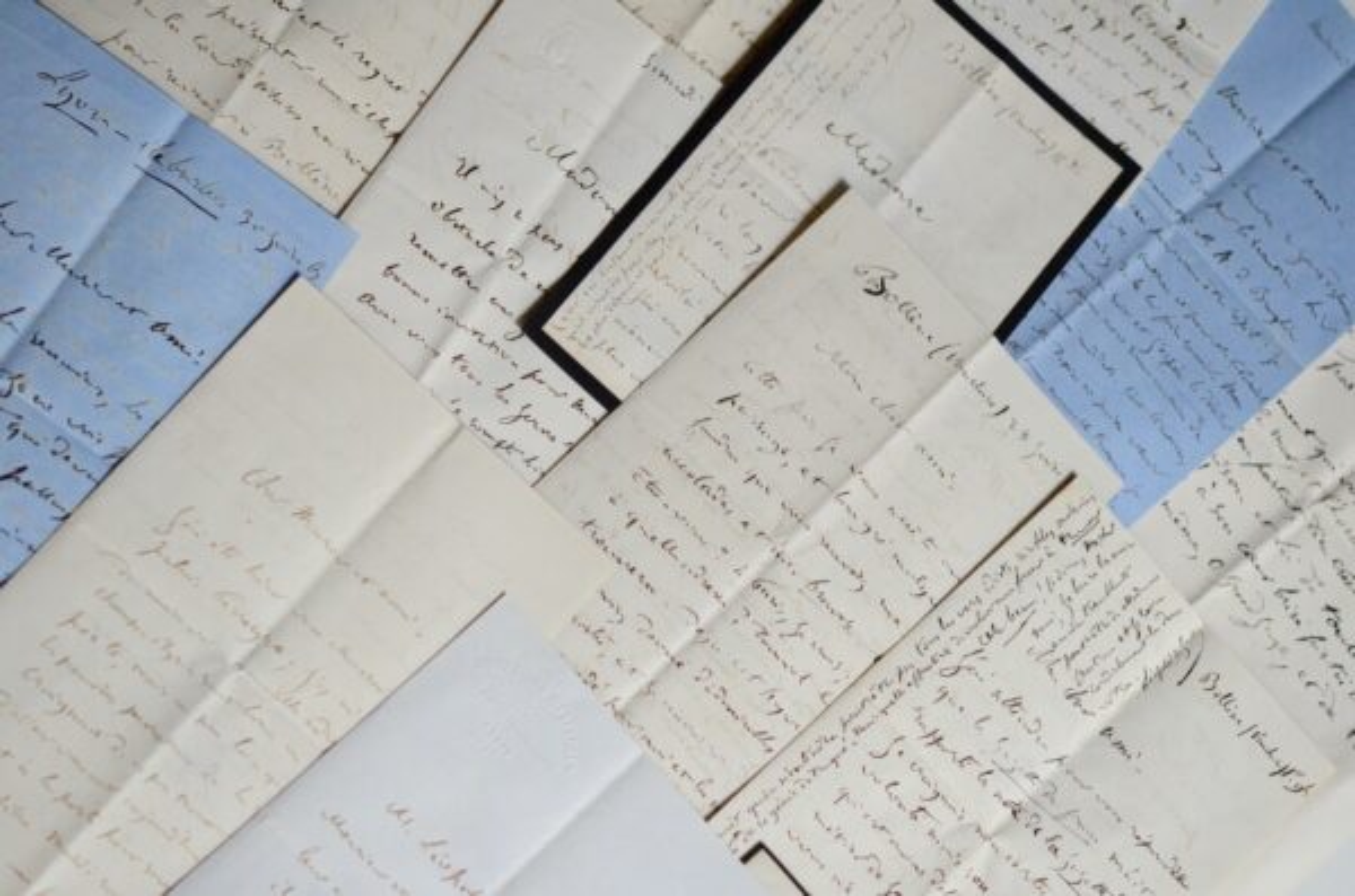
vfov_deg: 15.1
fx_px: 3379
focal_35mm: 90
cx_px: 678
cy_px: 448
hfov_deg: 22.7
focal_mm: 60
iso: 3200
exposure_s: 1/400
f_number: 3.5
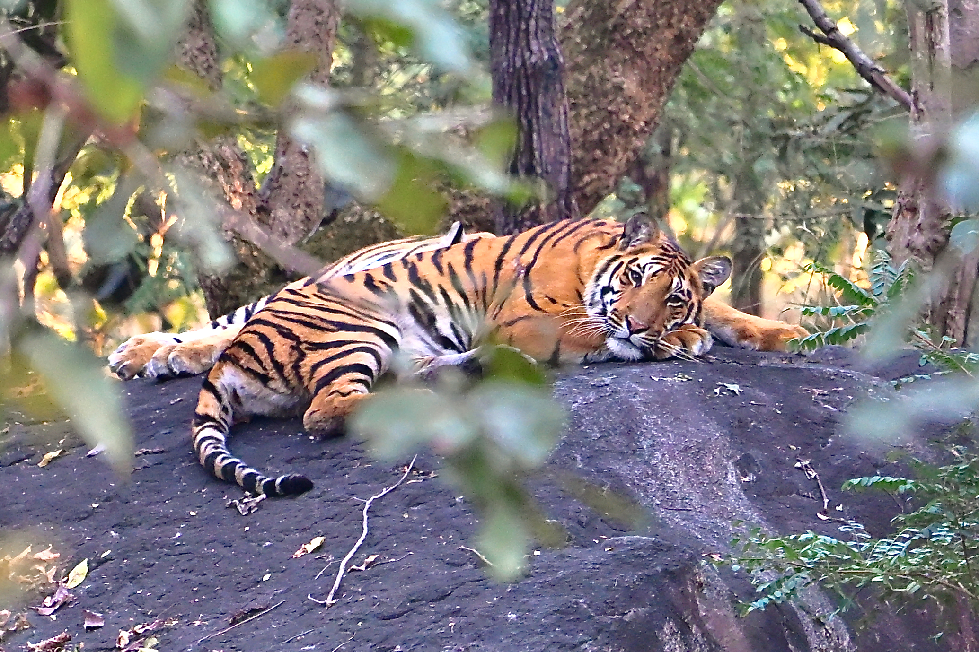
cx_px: 490
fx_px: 10876
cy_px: 326
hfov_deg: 5.2
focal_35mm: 400
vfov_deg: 3.4
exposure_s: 1/160
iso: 3200
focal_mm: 400
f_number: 6.3
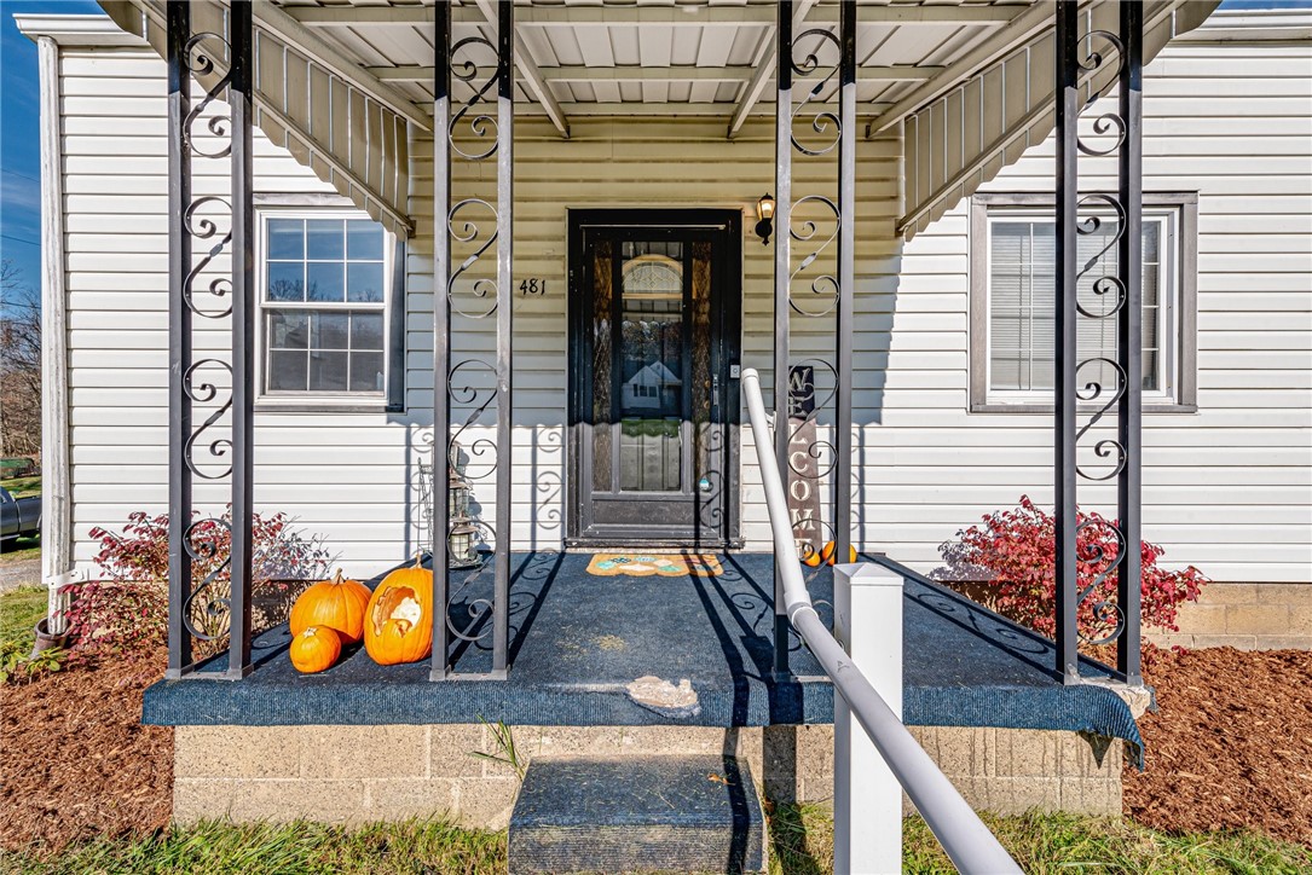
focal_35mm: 14
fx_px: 510
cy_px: 438
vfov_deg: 81.2
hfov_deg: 104.2
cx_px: 656
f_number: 11
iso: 100
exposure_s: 1/1000
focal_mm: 14
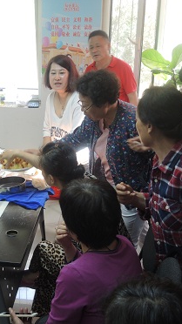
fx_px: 352
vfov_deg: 49.4
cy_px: 162
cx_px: 48
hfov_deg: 28.6
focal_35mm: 41
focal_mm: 6
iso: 200
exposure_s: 1/30
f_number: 2
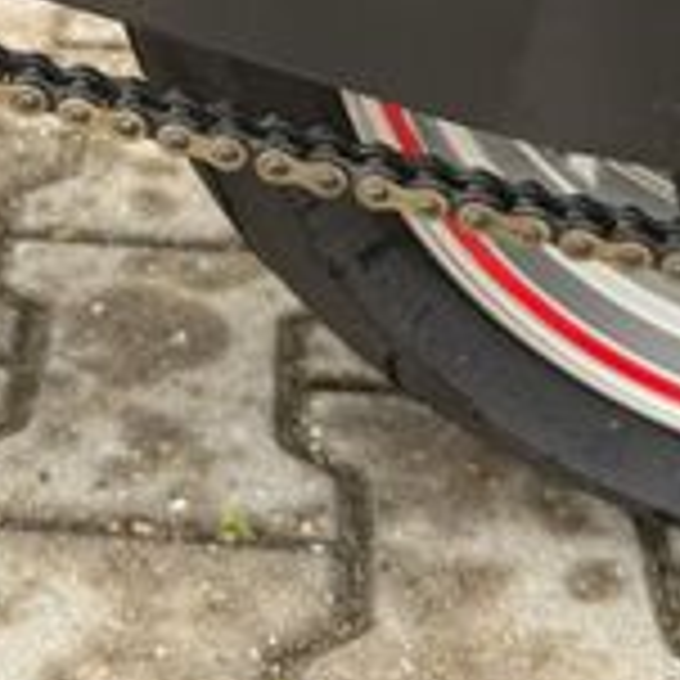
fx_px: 2000
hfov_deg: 18.9
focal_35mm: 90
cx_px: 41
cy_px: -329
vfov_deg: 17.4
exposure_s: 1/430
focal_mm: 6.76
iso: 80
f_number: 1.78
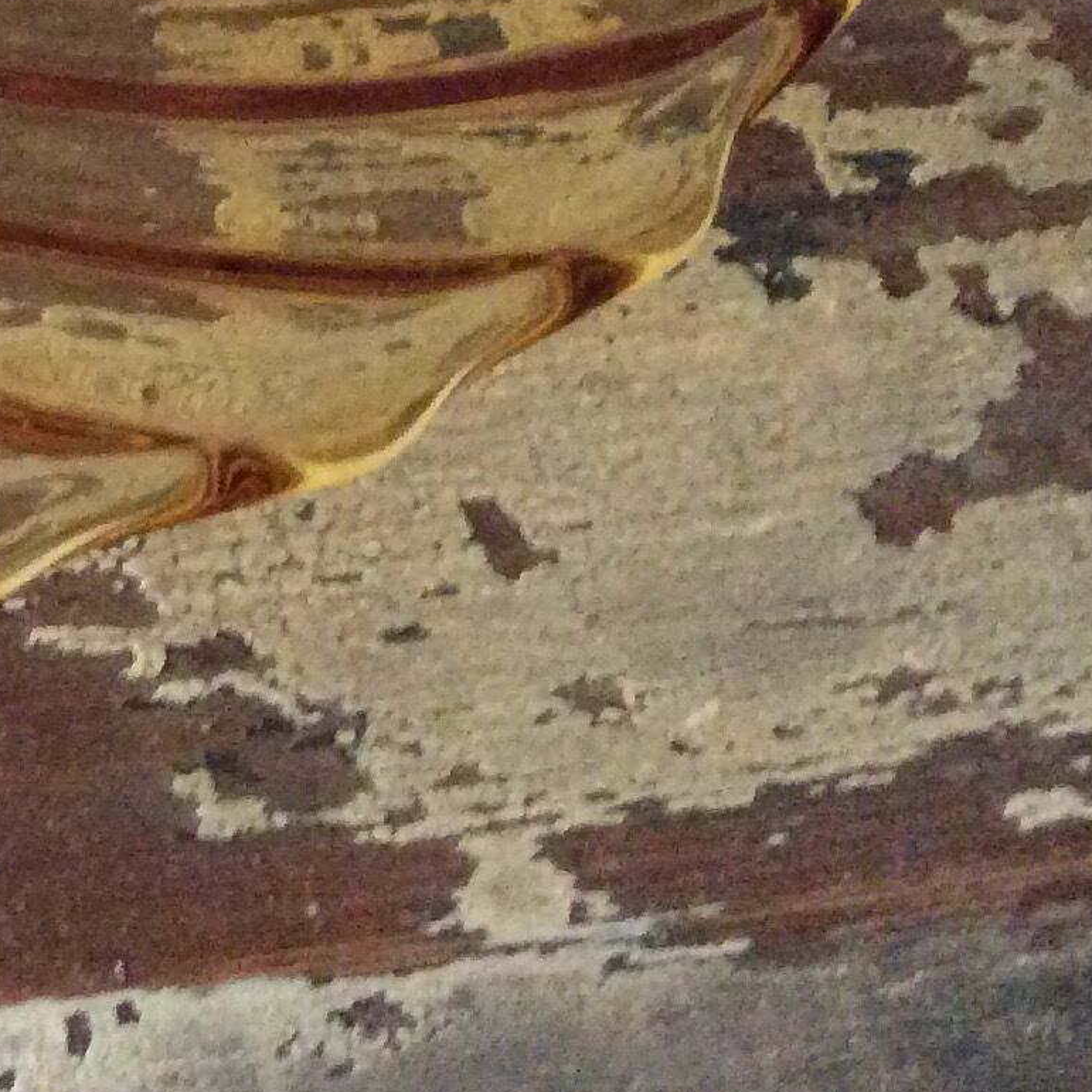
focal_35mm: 95
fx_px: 3391
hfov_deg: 16.9
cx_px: -438
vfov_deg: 17.4
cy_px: -225
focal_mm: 3.3
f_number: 2.4
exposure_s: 1/17
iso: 400
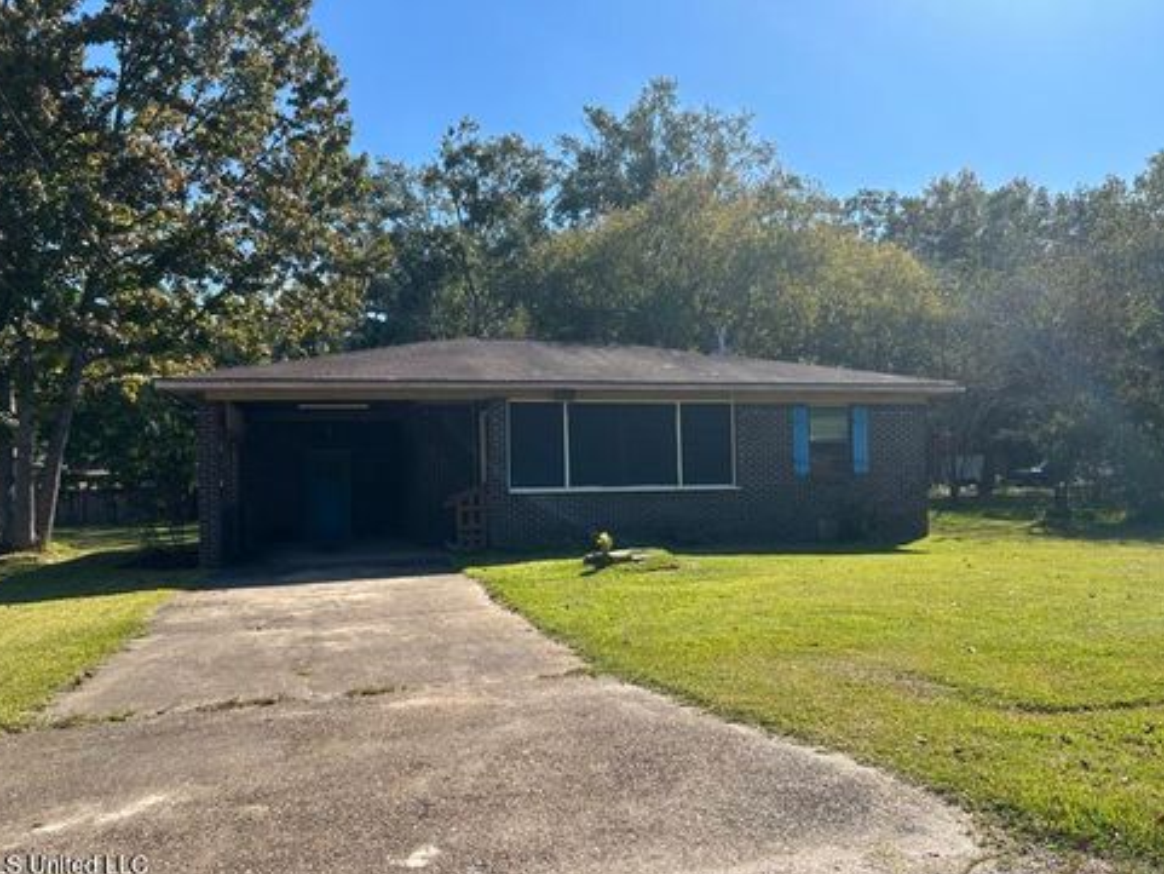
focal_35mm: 27
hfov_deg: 65.3
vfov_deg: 51.4
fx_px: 908
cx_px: 569
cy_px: 452
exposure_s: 1/3077
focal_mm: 5.7
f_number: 1.5
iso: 50
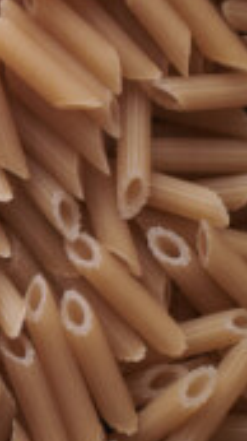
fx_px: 2825
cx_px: -728
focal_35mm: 242
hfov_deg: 4.6
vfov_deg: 8.8
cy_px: -125
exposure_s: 1/100
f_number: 8
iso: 160
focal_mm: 50
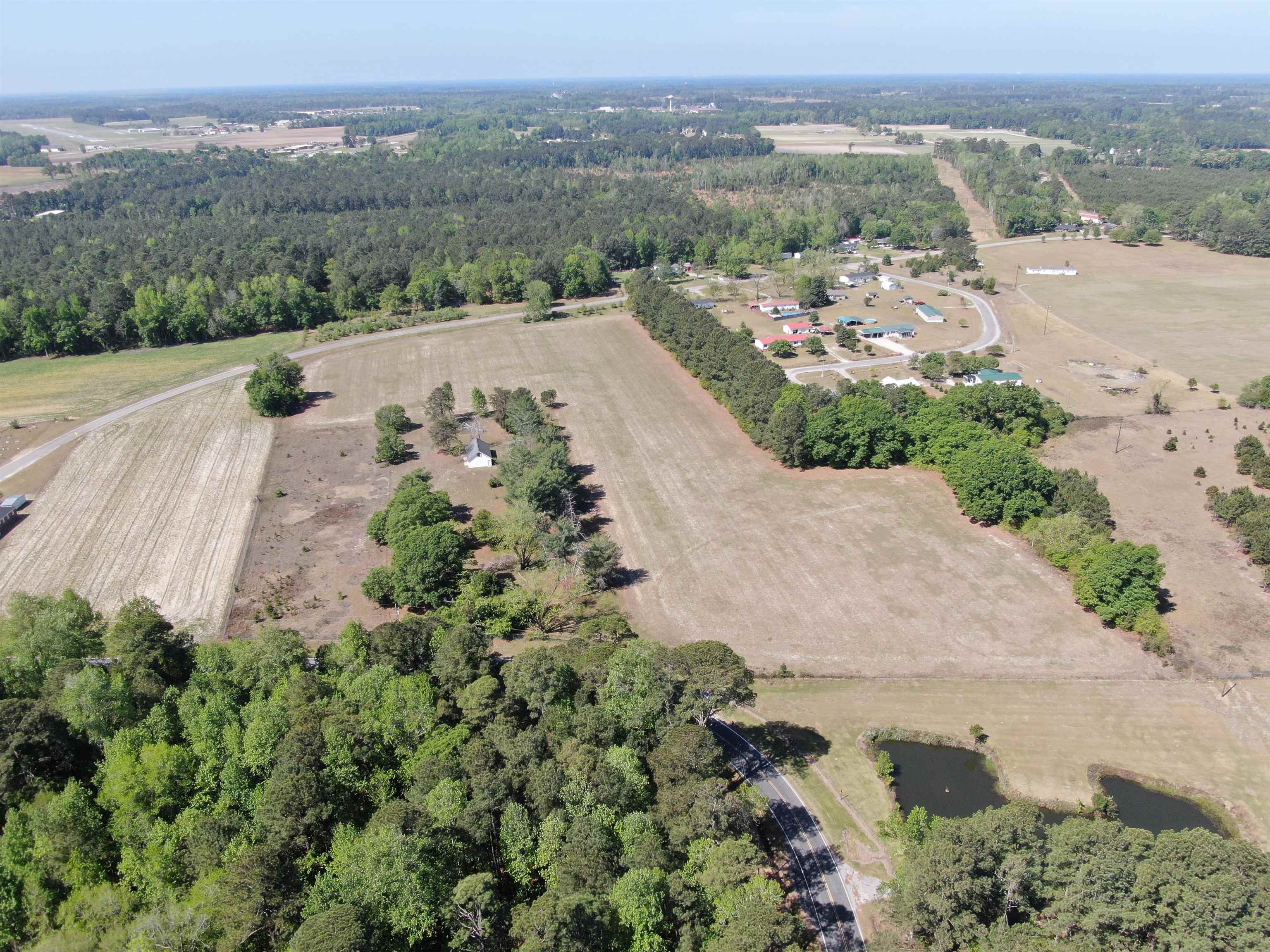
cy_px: 476
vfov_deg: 54.9
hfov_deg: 69.4
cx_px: 635
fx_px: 917
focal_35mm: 25
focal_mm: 4.48
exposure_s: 1/800
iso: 100
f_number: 2.8
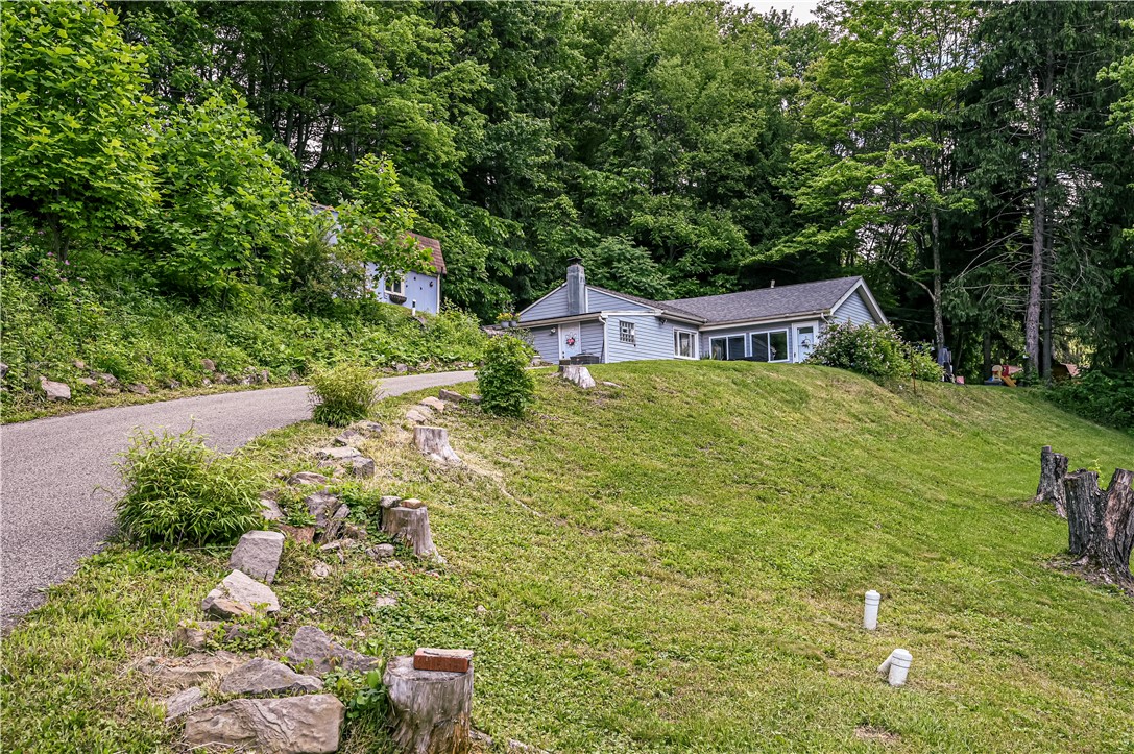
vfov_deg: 43.5
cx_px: 567
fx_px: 944
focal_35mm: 30
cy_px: 377
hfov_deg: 62.0
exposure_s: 1/80
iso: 125
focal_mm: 30
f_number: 8
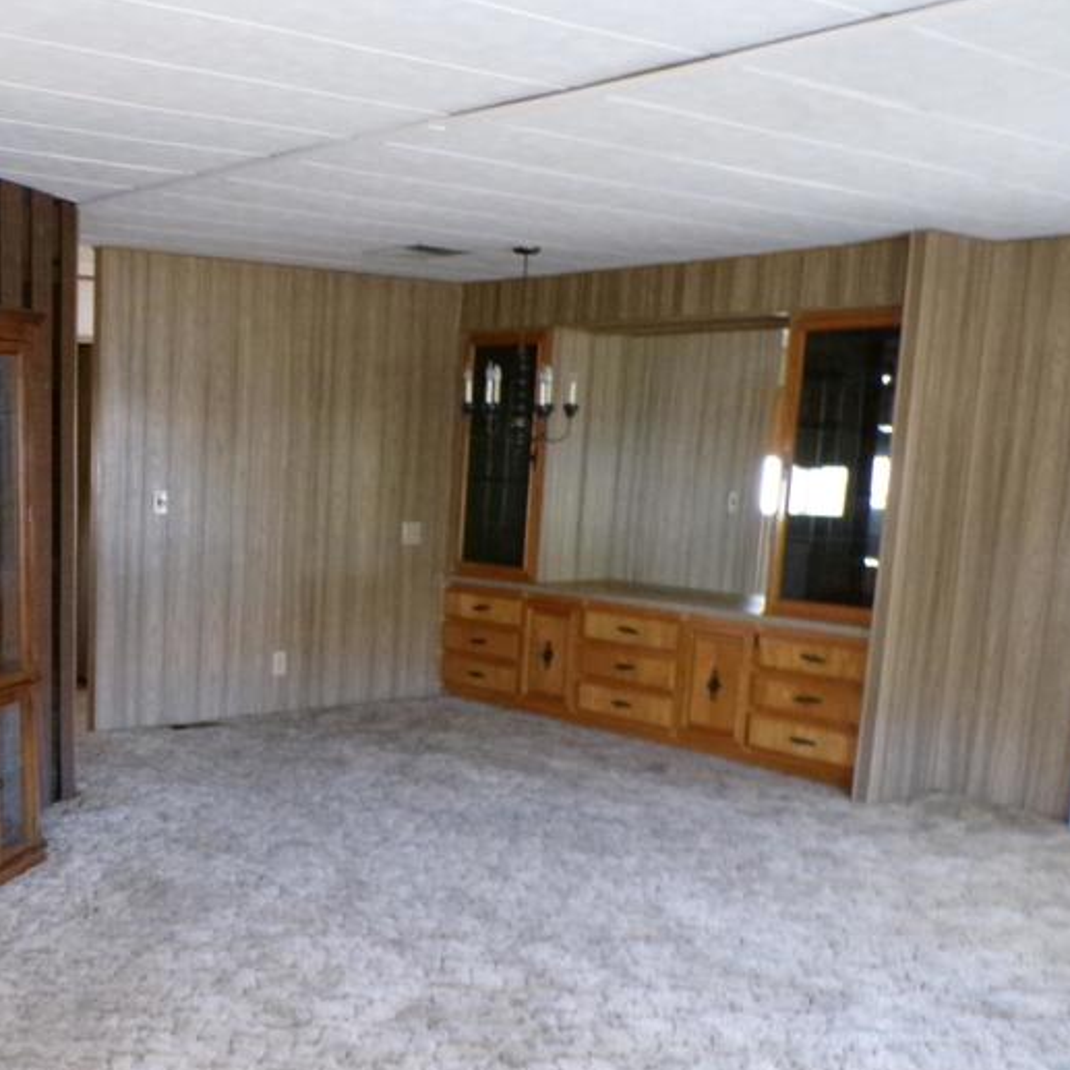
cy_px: 687
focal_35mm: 42
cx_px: 164
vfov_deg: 39.7
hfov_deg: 38.0
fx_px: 1469
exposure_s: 1/60
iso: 725
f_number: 3
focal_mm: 4.3
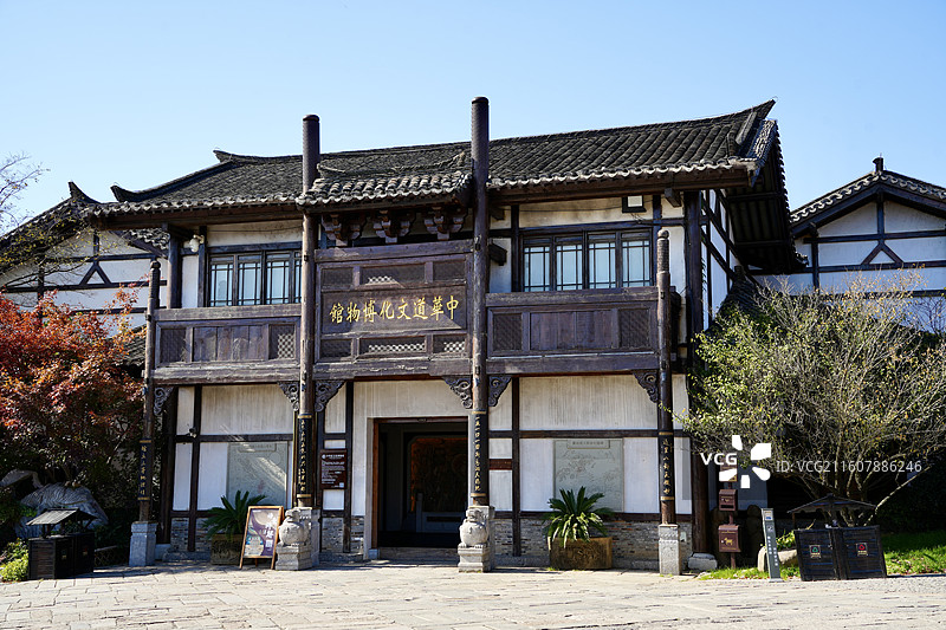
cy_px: 315
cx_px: 473
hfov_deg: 42.8
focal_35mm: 46
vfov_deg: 29.2
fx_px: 1208
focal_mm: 46
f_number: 8
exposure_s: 1/125
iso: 100
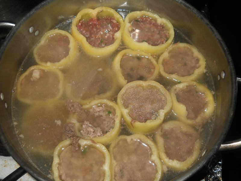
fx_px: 285
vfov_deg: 35.1
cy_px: 90
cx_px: 120
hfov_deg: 45.8
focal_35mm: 41
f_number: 3.1
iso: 80
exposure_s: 1/30
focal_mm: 6.72
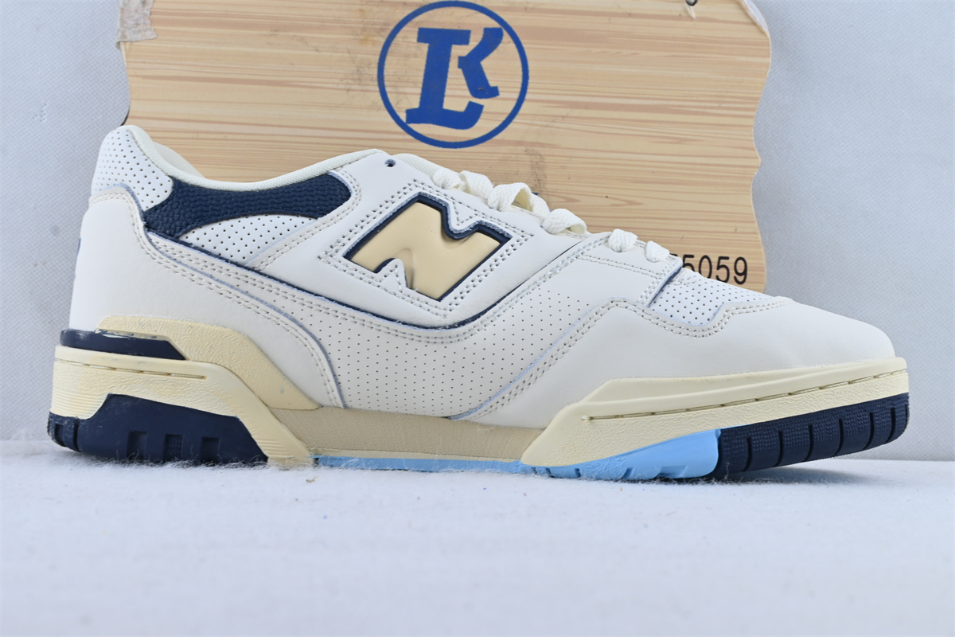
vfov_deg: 26.5
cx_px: 478
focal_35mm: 51
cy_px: 318
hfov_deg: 38.9
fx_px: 1353
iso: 100
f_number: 10
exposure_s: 1/15
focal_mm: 34
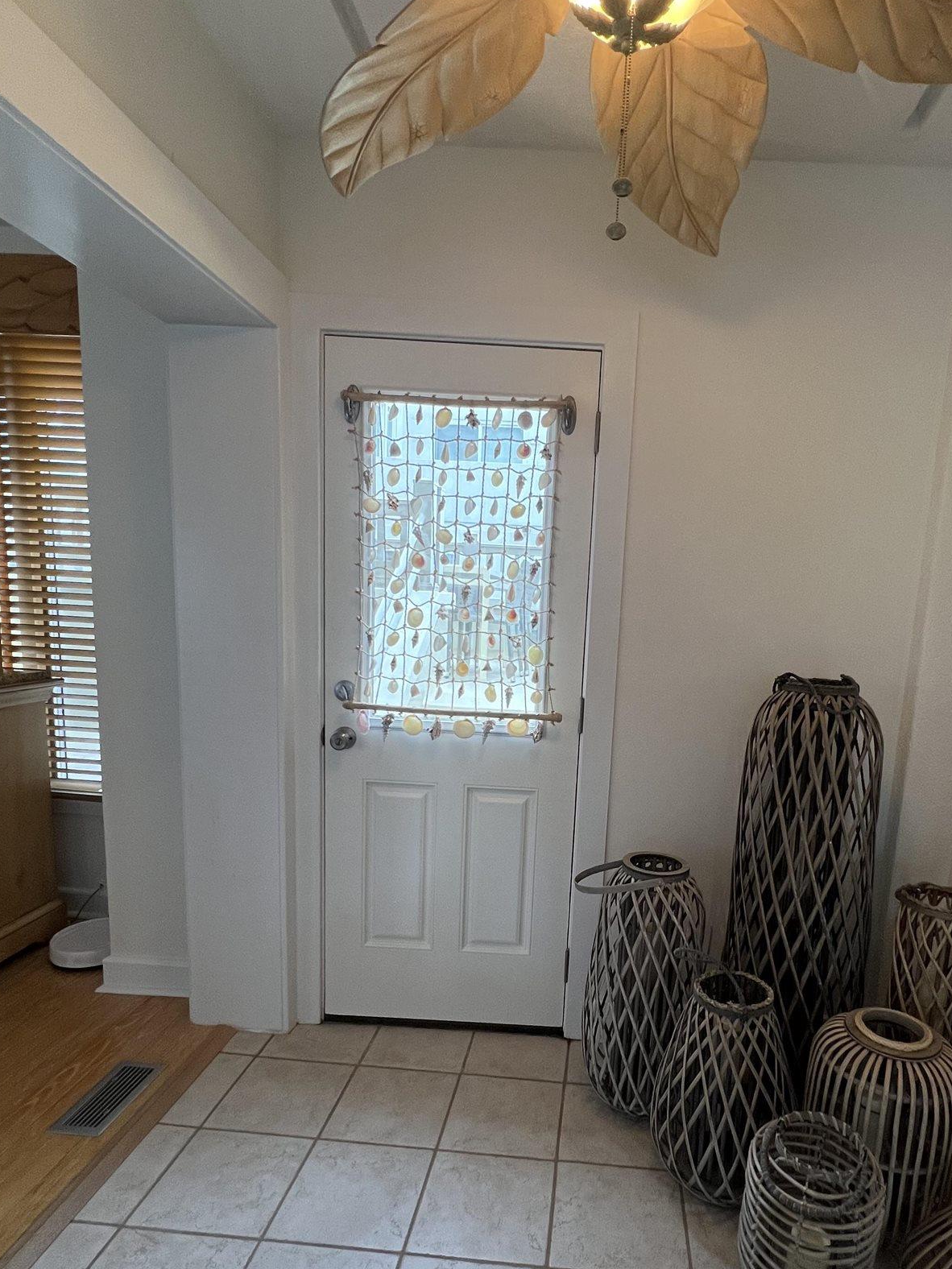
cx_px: 569
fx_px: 697
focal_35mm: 19
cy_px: 728
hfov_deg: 68.0
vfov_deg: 84.1
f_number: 1.8
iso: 160
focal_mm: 1.57
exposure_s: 1/120
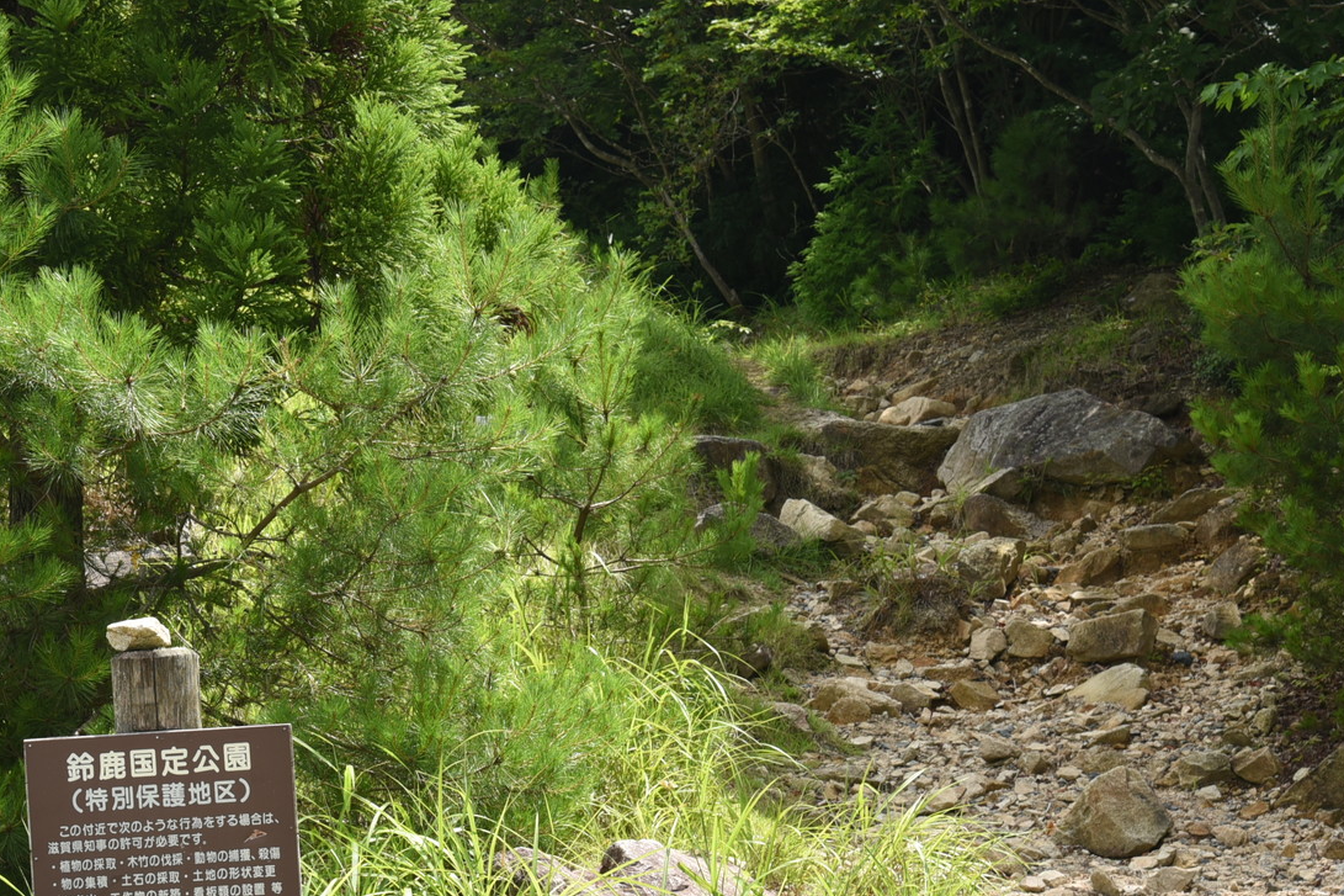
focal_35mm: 88
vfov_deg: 15.5
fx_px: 3285
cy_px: 413
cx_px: 275
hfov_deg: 22.8
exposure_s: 1/60
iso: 160
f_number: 8
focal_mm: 50
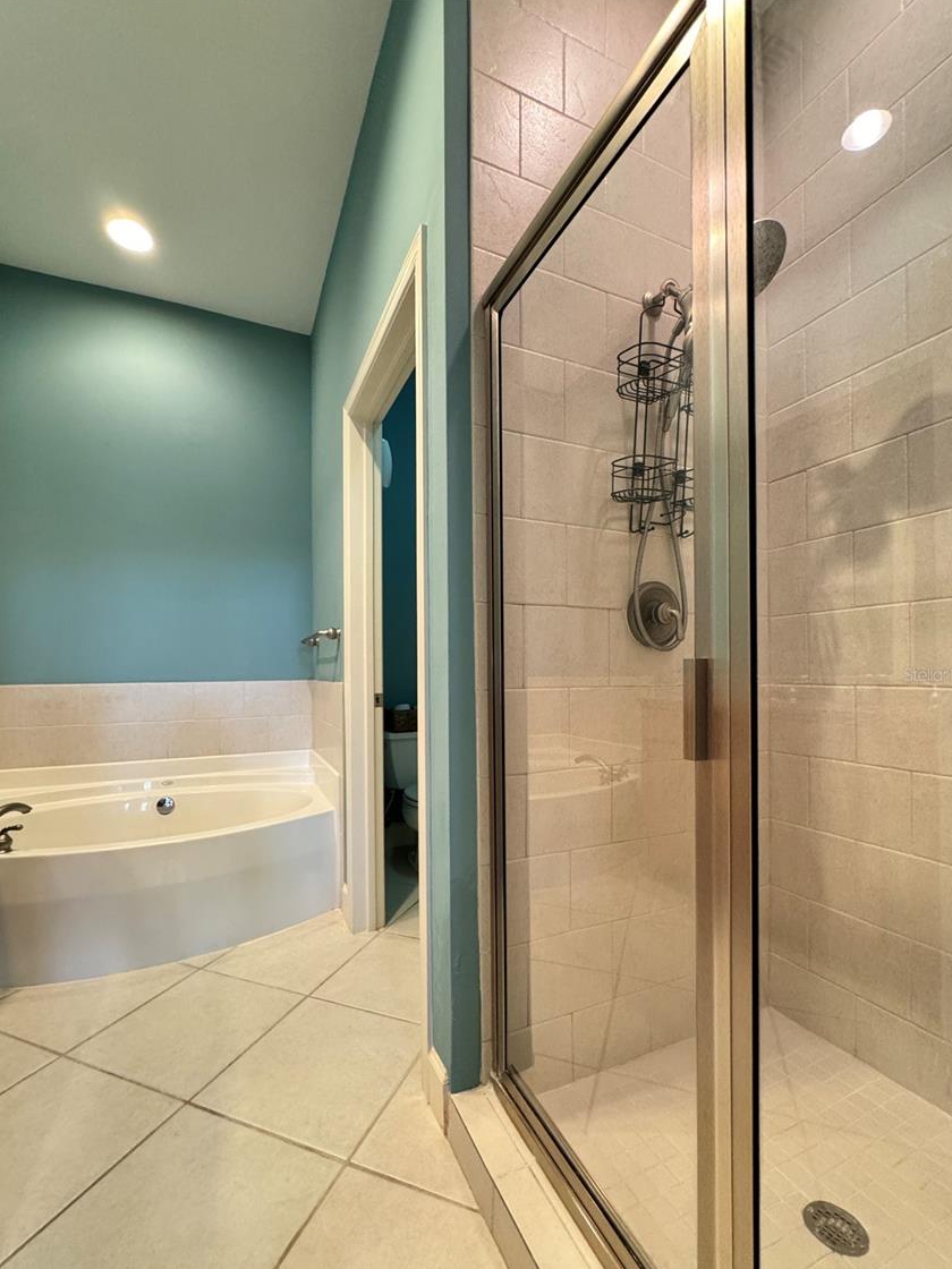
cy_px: 674
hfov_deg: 81.7
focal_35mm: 15
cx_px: 474
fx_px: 550
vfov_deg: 98.0
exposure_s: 1/60
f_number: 2.2
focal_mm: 2.22
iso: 500
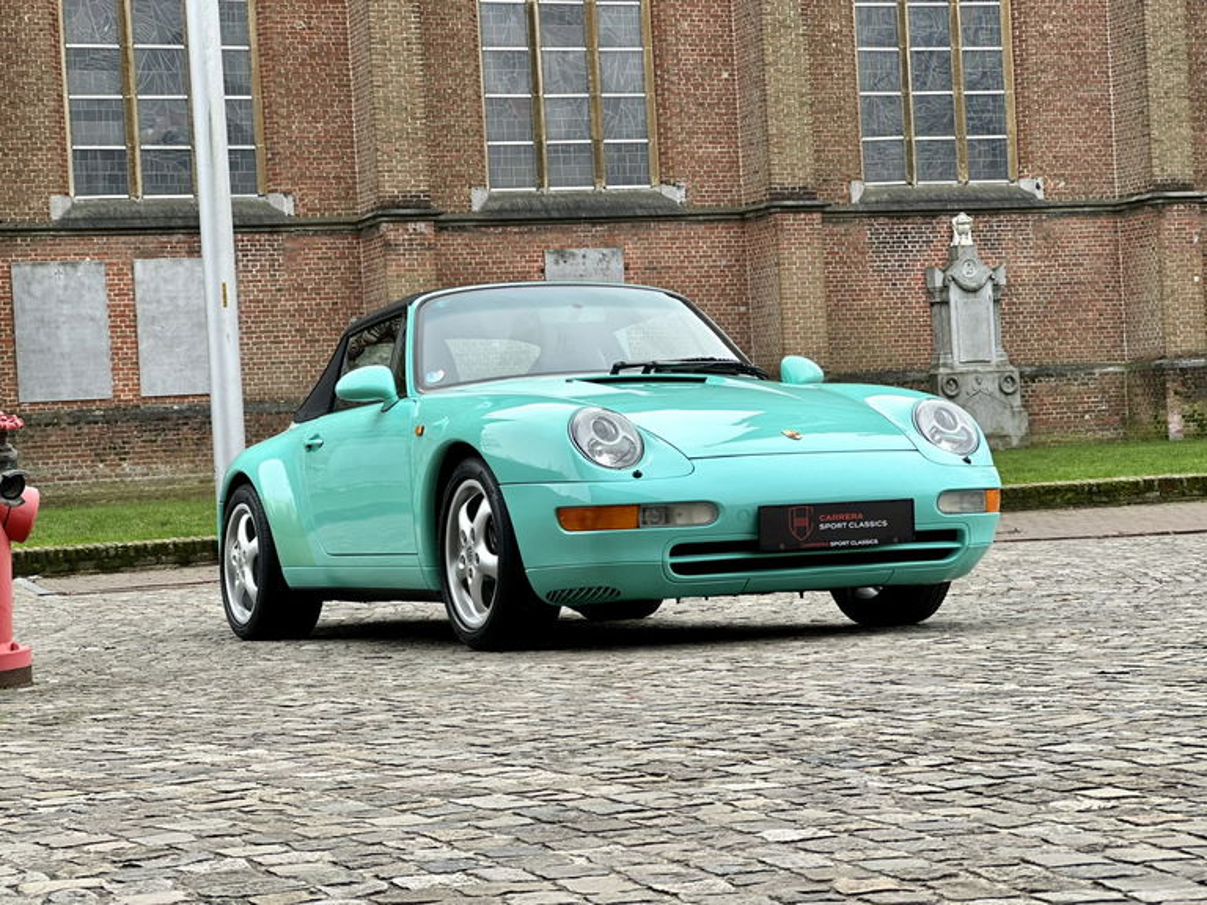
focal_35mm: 77
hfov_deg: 25.3
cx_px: 604
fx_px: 2685
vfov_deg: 19.1
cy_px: 452
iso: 20
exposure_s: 1/121
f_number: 2.8
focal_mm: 9
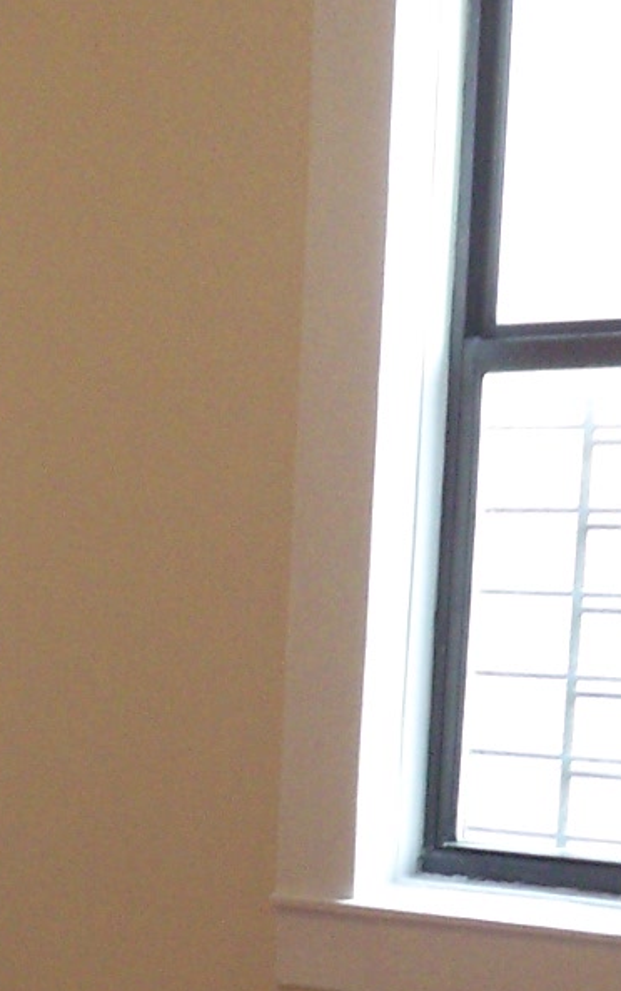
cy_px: 1118
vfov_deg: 23.0
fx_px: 2271
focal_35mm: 84
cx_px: -185
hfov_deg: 14.9
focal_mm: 3.8
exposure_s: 1/30
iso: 125
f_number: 2.8
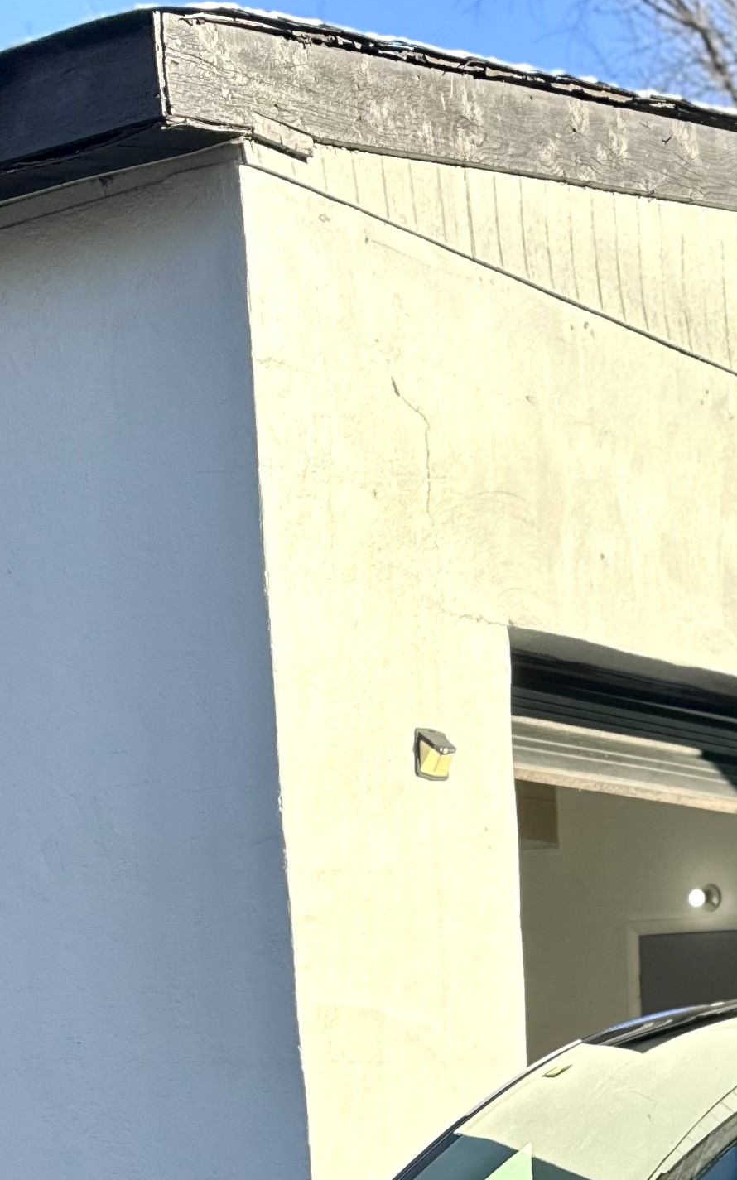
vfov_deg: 24.0
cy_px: 1657
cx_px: 755
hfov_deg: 17.6
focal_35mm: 72
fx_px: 2315
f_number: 1.78
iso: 80
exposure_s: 1/952
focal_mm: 6.86
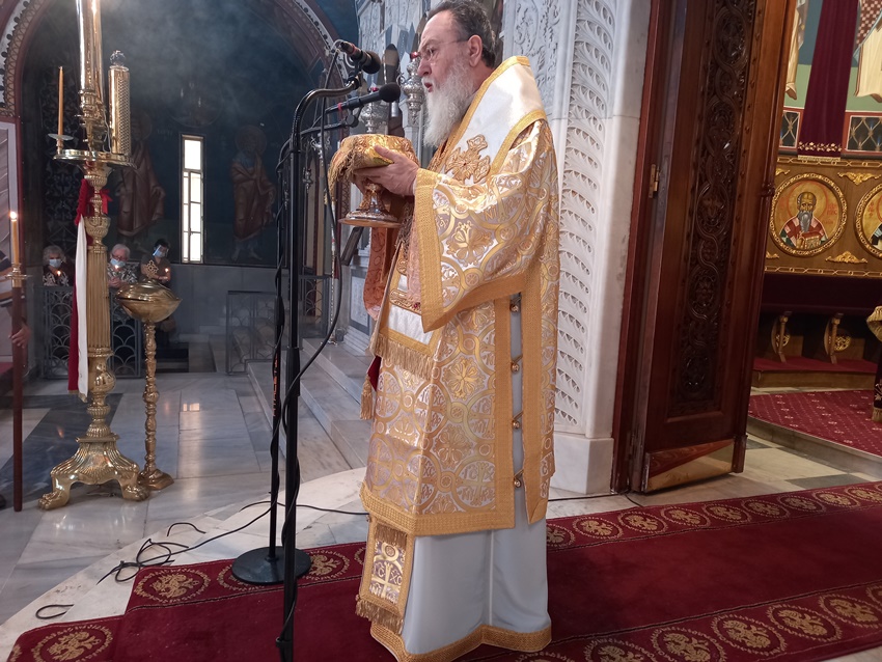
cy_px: 331
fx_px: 637
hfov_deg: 69.4
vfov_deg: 54.9
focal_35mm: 25
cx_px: 441
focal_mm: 4.6
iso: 250
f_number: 2
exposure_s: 1/25
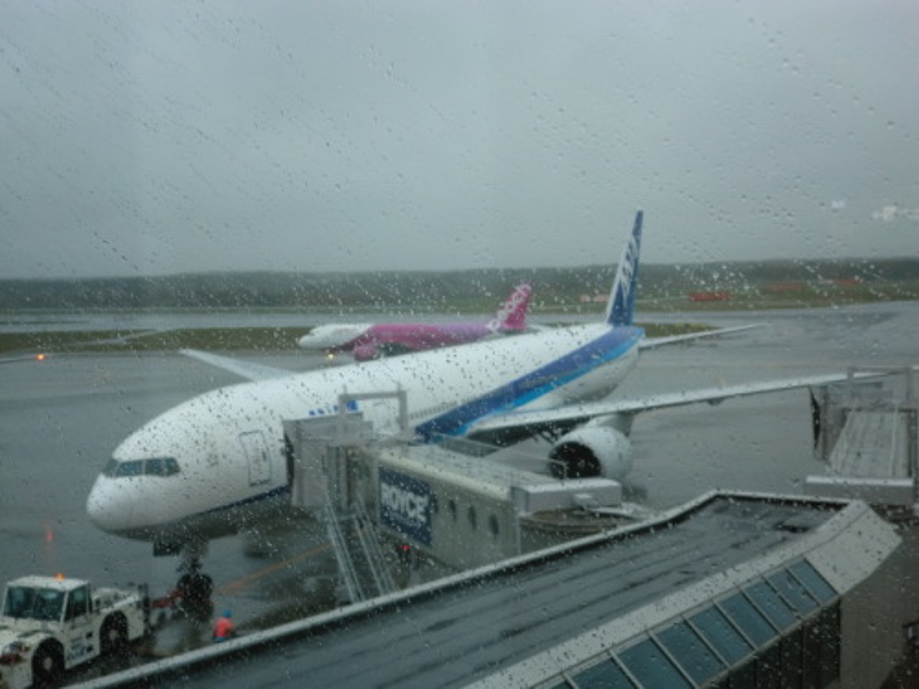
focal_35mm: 47
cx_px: 460
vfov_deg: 30.9
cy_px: 344
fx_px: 1248
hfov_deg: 40.4
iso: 50
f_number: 3.4
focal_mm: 8.46
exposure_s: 1/60
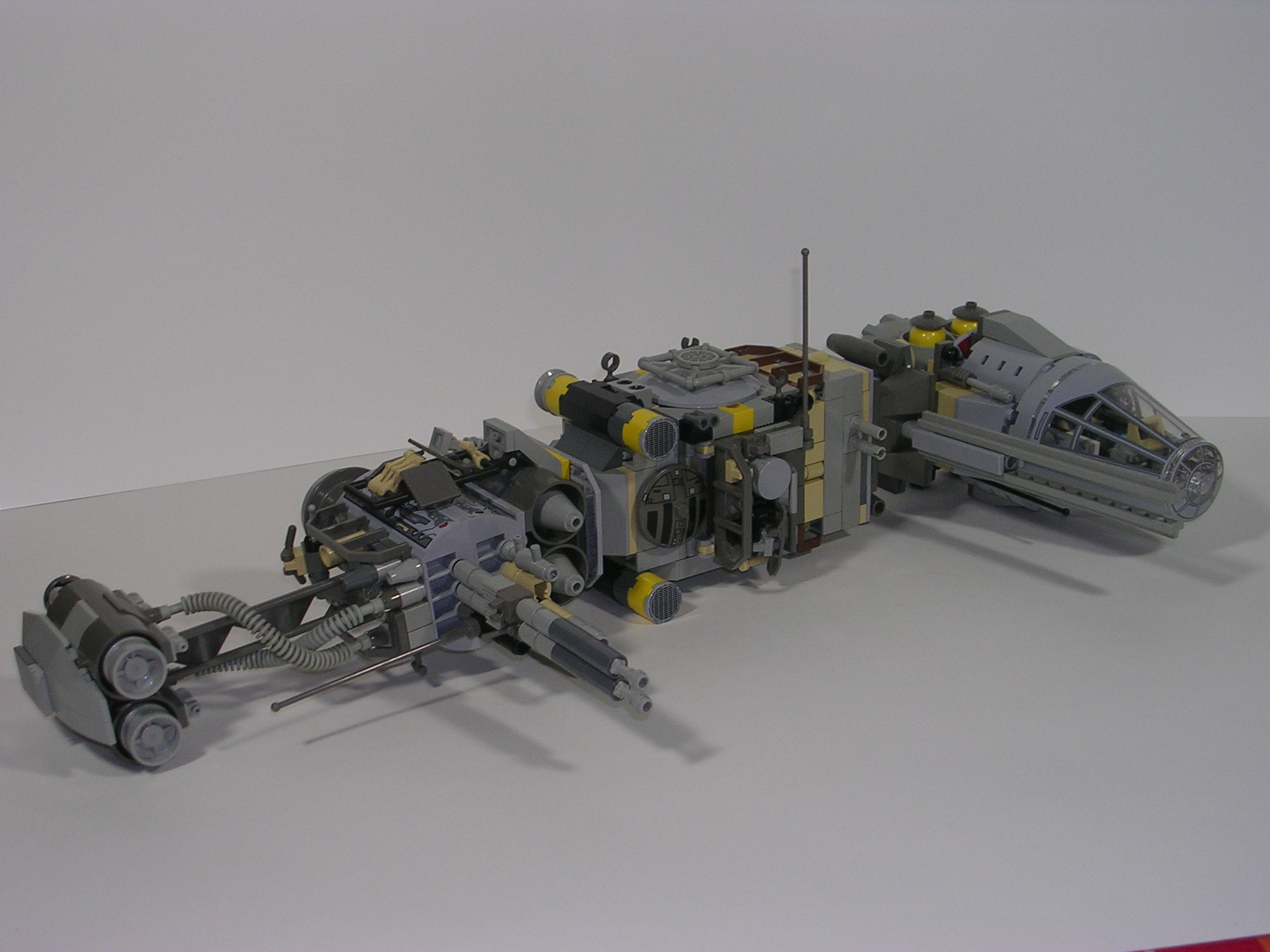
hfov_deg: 34.3
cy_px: 476
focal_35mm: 56
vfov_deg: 26.1
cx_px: 635
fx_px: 2055
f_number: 3.3
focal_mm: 8.5
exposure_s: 1/30
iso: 50
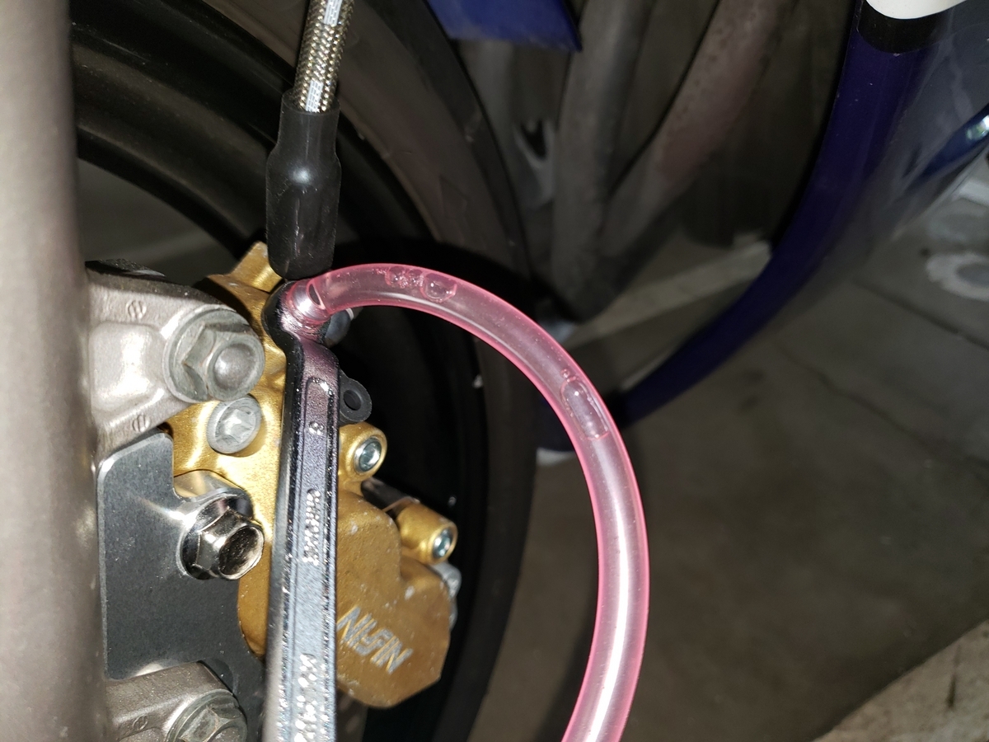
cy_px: 371
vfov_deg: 53.1
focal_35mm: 26
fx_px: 743
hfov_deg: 67.3
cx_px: 494
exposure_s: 1/42
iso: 80
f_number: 1.5
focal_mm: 4.3
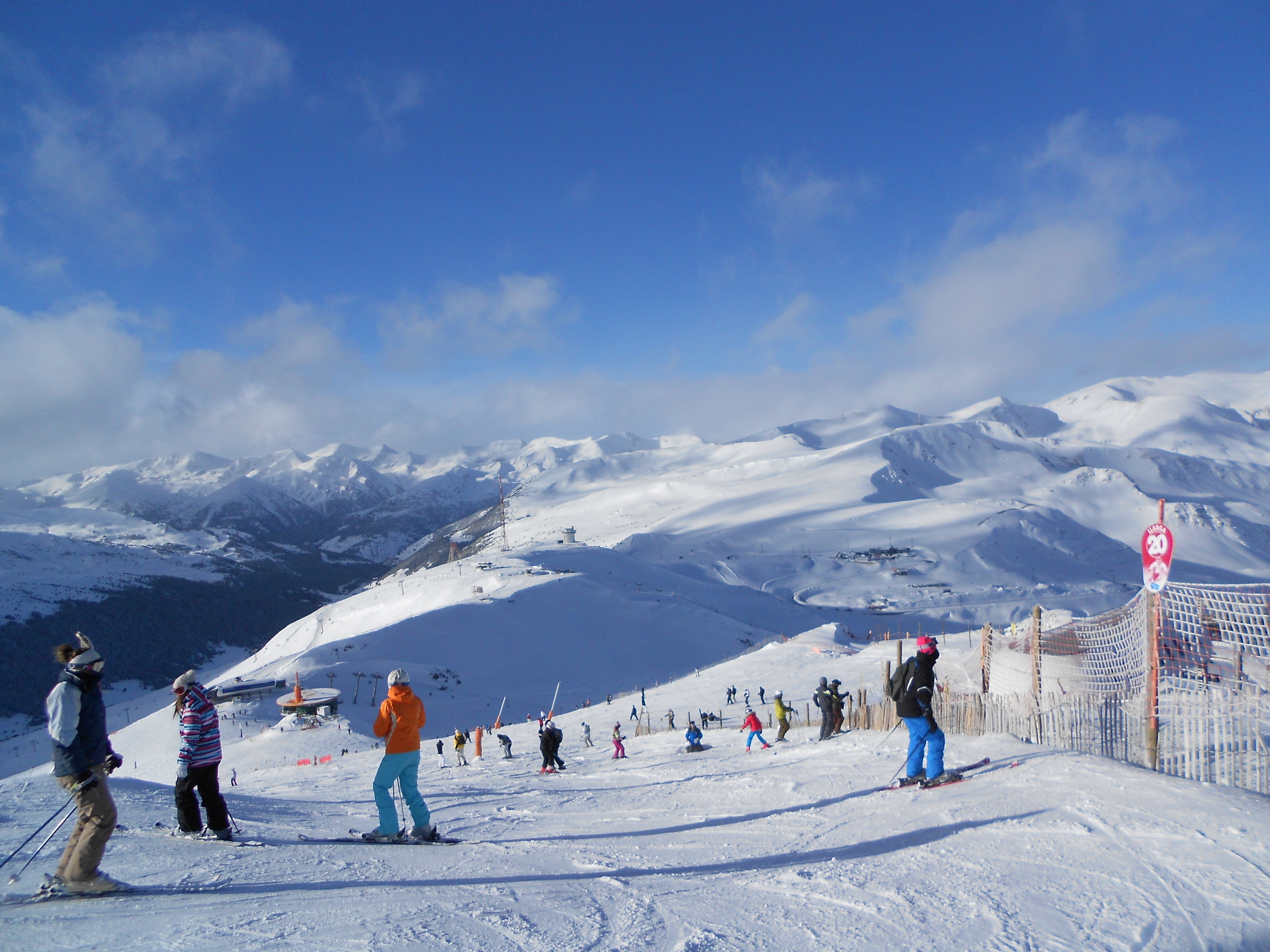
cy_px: 476
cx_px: 635
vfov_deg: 53.1
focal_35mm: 26
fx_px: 954
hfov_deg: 67.3
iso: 80
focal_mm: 4.6
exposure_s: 1/400
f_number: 8
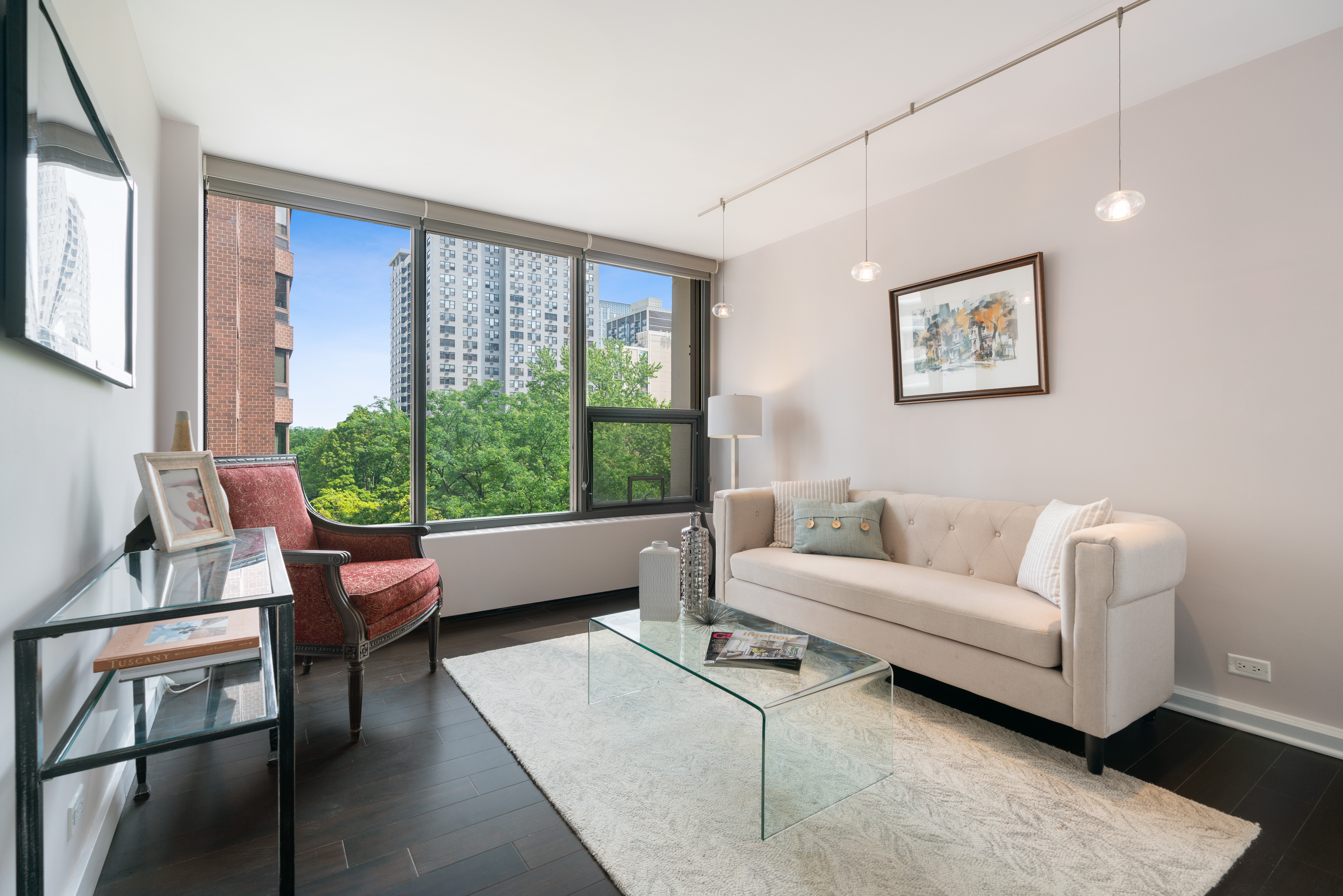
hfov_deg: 96.7
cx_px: 672
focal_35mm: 16
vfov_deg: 73.8
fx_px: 597
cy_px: 448
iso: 320
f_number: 7.1
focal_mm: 16
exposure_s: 1/10
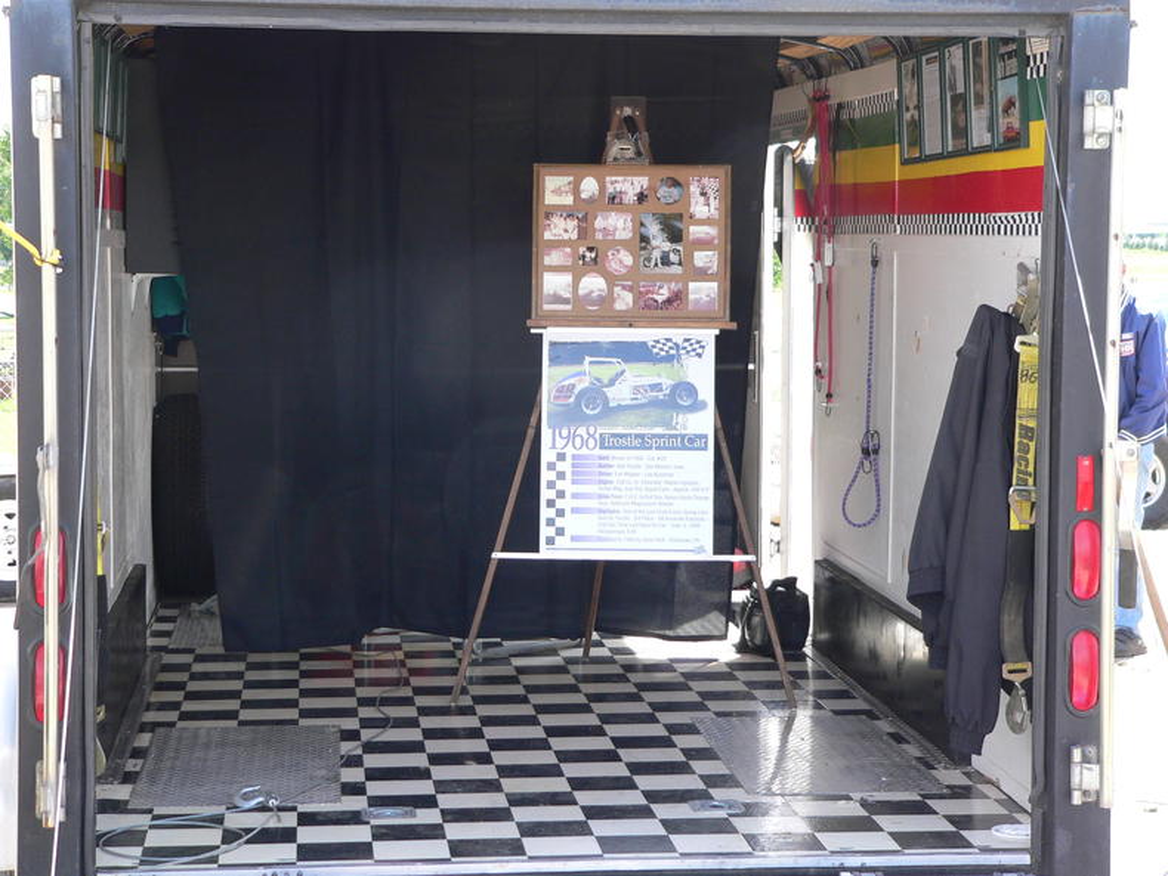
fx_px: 2531
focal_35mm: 75
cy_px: 438
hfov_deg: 26.0
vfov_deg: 19.6
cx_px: 584
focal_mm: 12.5
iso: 100
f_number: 2.8
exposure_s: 1/160
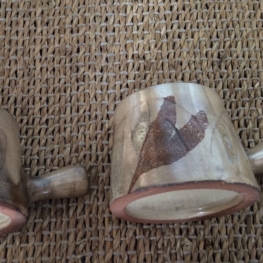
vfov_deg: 33.4
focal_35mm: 51
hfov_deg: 32.8
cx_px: 69
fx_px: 438
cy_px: 121
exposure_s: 1/25
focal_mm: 3.3
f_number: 2.4
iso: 100
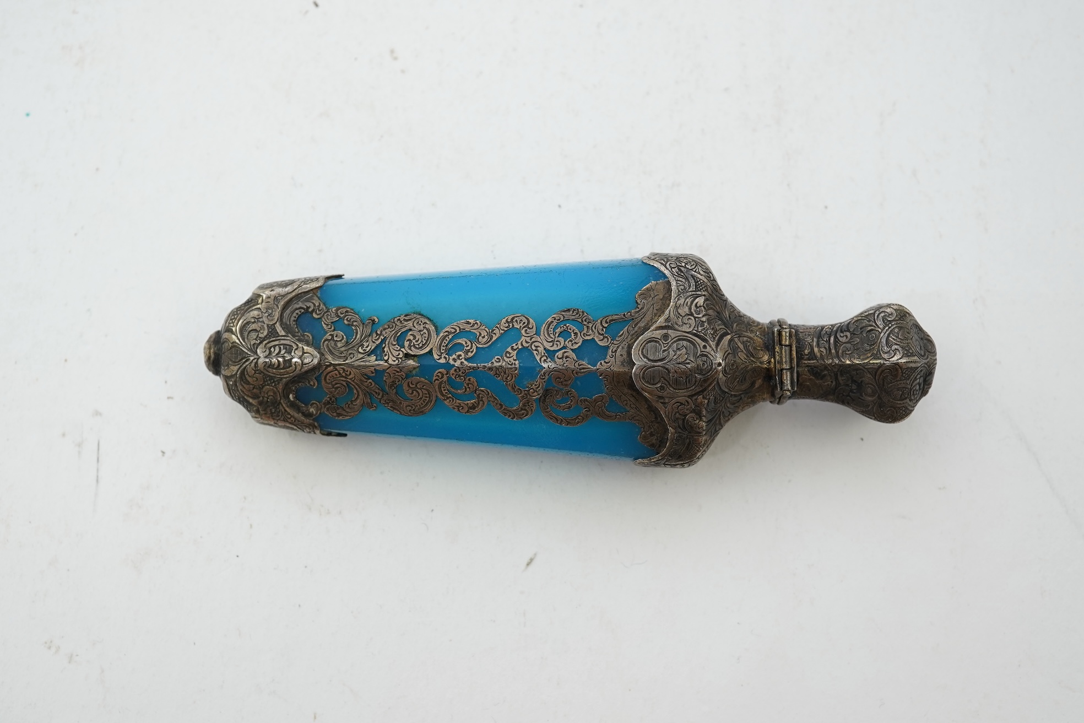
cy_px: 362
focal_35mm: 45
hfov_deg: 43.6
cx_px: 542
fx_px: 1355
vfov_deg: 29.9
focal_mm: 30
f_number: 13
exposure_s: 1/50
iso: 320
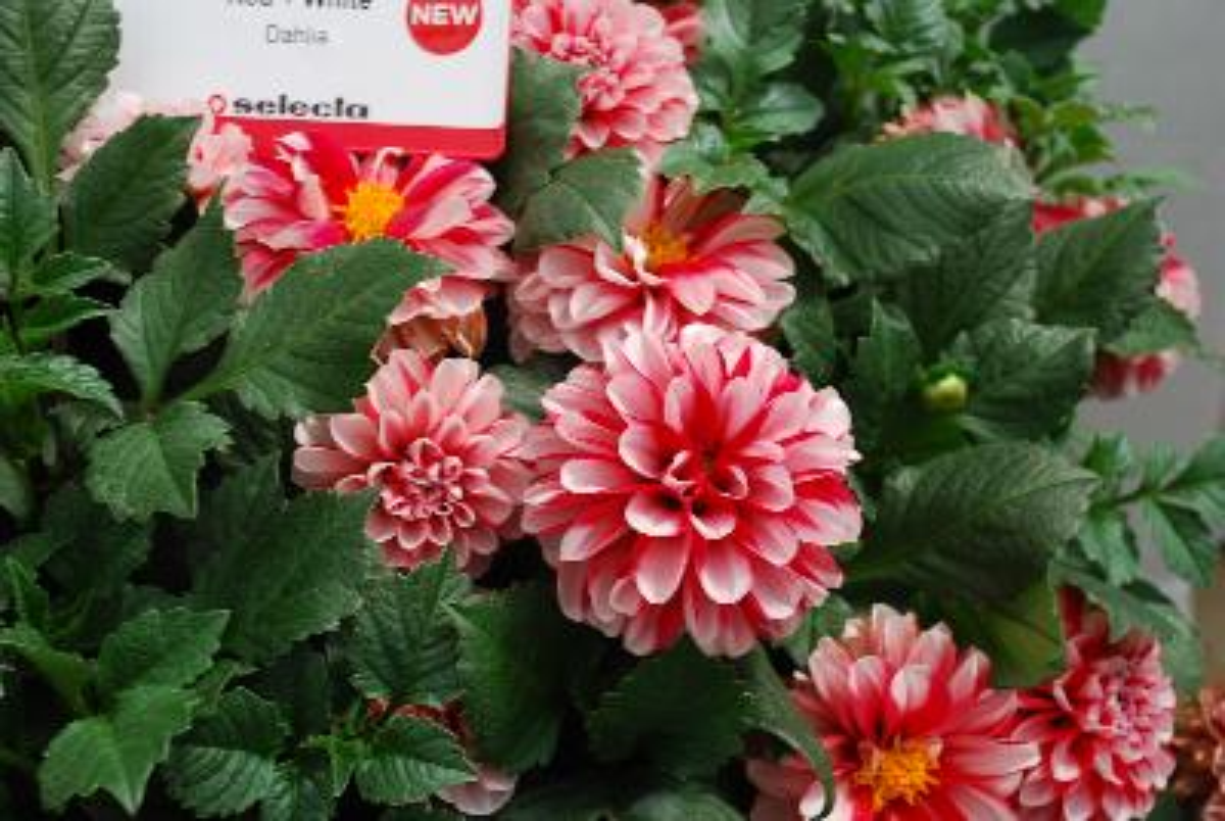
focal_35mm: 45
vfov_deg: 30.0
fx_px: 1533
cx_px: 612
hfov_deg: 43.5
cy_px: 410
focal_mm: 30
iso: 140
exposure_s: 1/60
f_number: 8
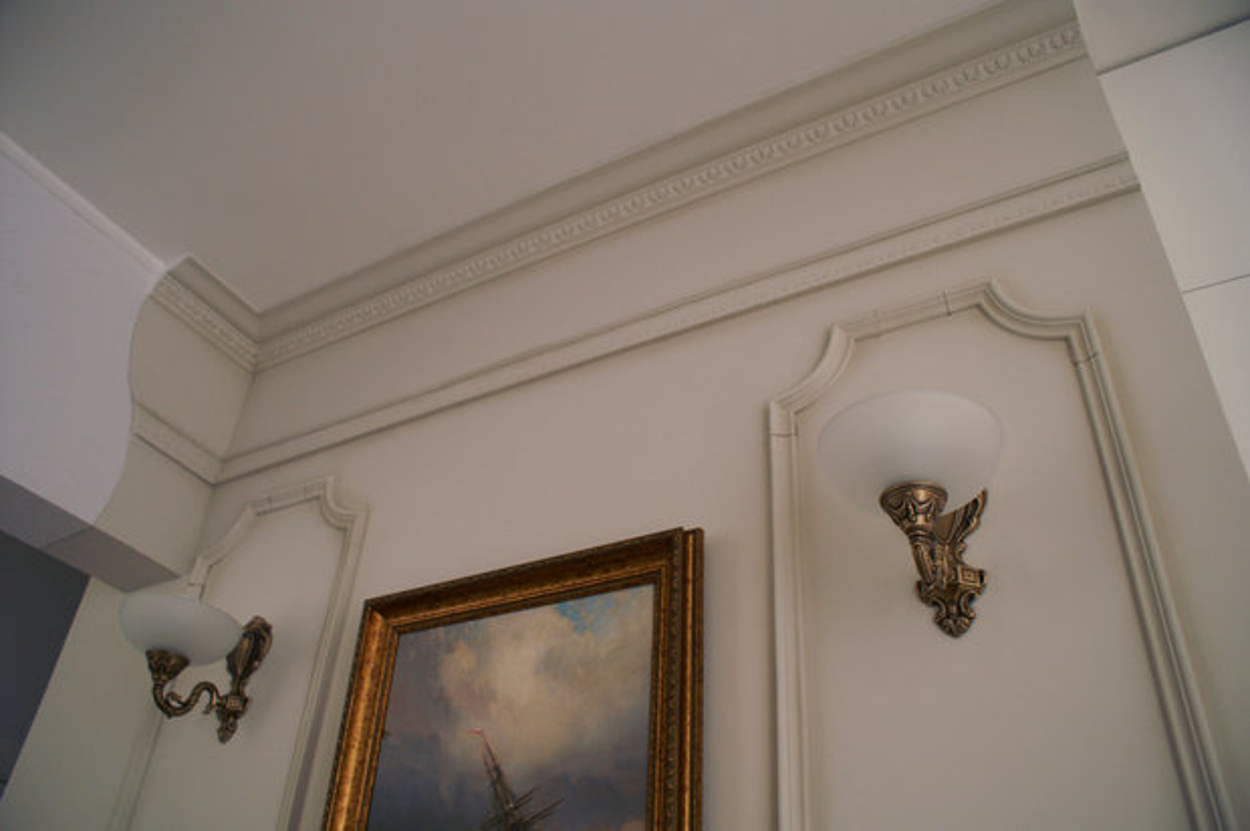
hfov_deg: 67.4
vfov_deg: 47.8
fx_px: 936
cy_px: 416
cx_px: 625
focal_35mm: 27
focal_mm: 18
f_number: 3.5
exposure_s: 1/30
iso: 400
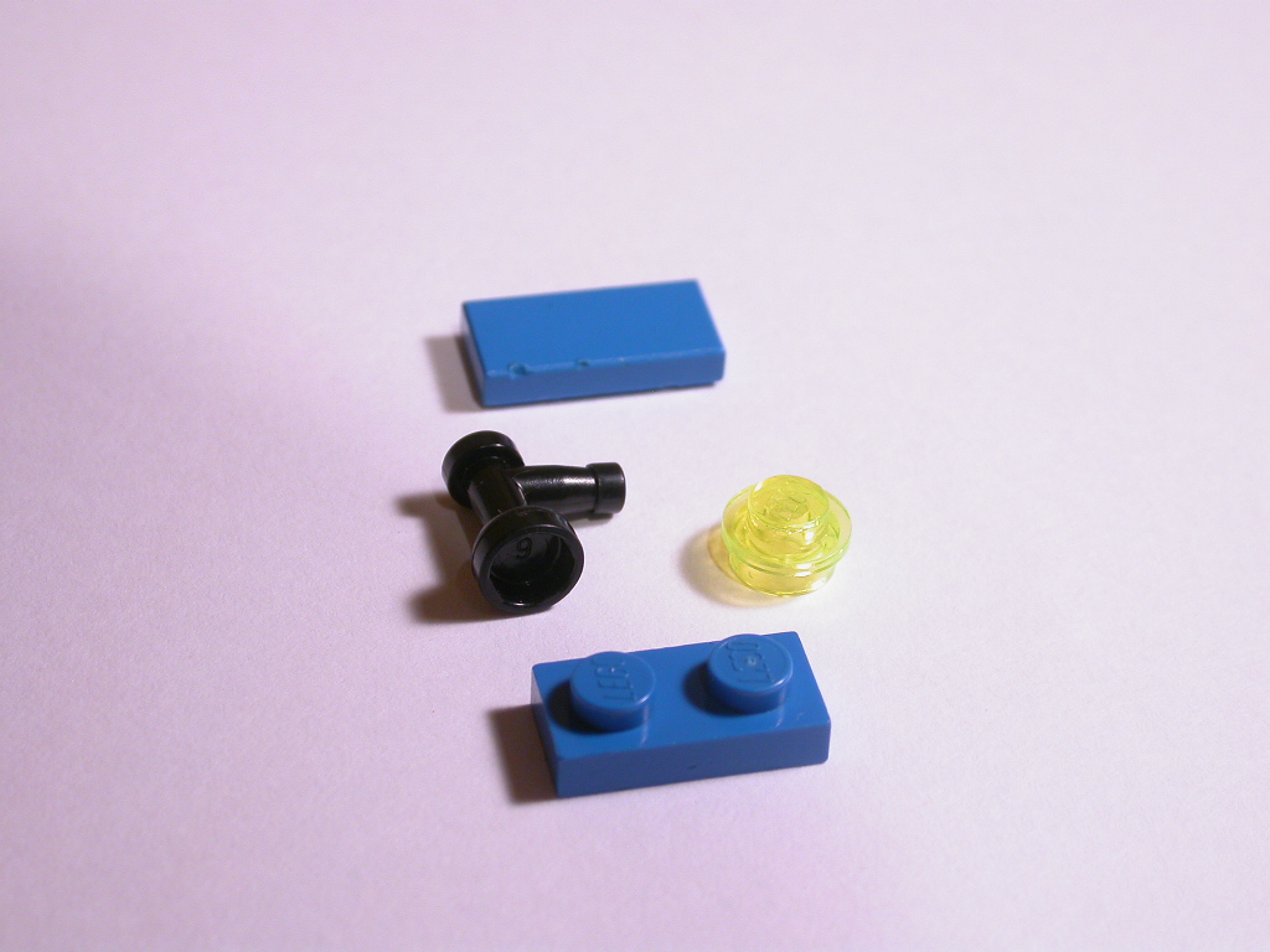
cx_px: 635
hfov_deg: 19.1
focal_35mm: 103
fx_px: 3779
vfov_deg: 14.4
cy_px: 476
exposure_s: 1/20.9
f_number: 4
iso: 100
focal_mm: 21.3
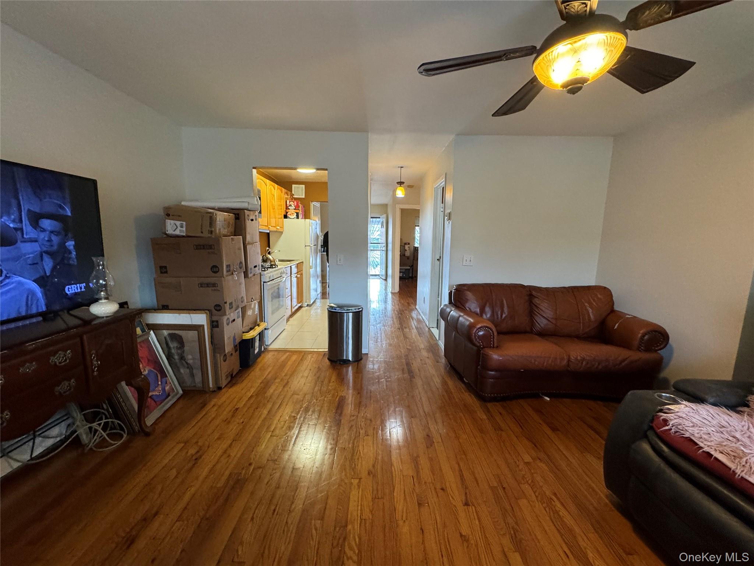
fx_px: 305
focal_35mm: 14
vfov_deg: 85.7
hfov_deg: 102.1
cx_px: 377
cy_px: 283
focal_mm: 2.22
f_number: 2.2
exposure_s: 1/60
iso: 400
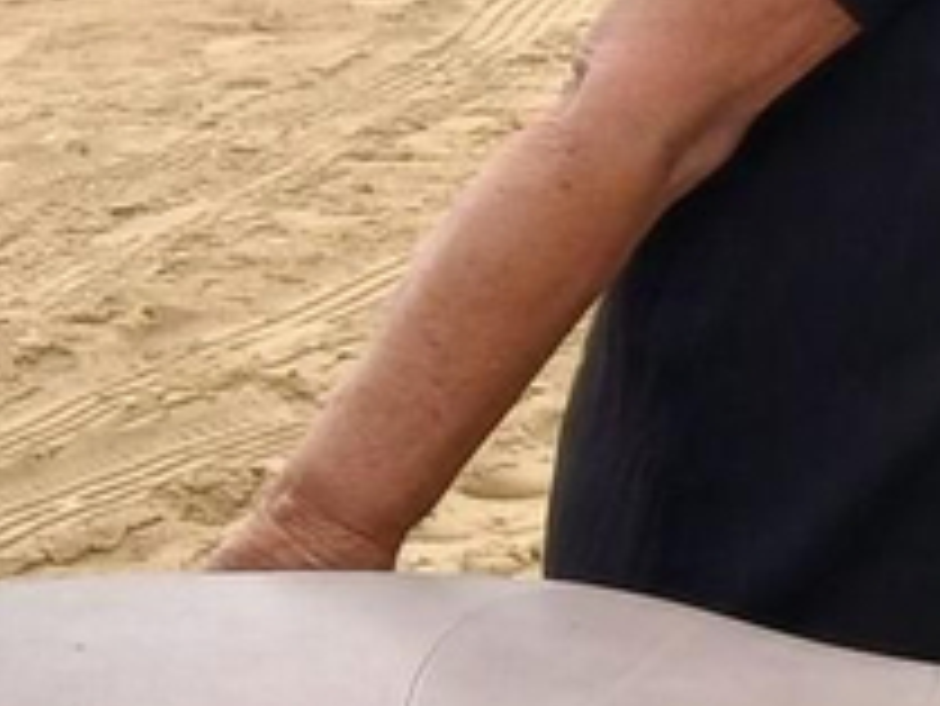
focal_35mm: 199
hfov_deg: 9.3
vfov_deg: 7.5
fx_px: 5407
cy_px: 301
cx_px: 1911
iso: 20
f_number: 1.8
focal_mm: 3.98
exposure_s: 1/537
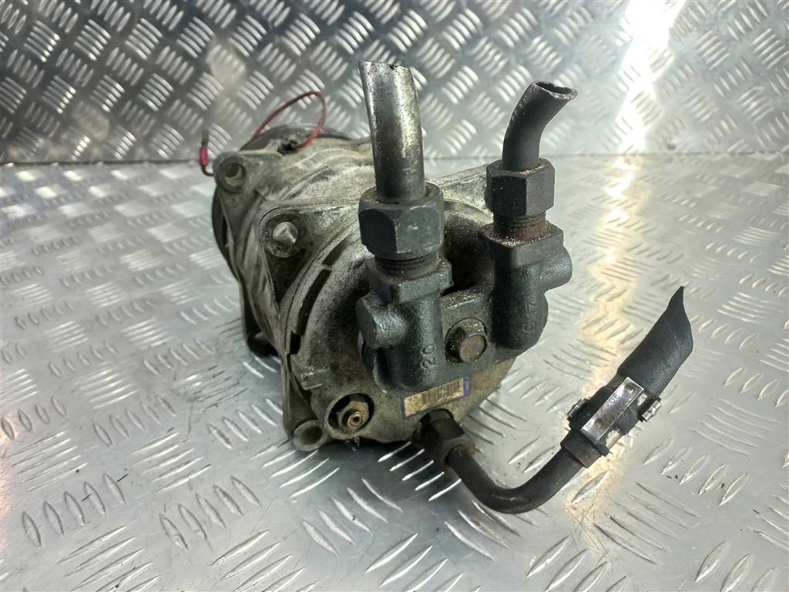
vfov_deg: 54.9
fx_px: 570
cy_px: 296
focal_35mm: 25
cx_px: 394
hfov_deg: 69.4
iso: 100
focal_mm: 4.6
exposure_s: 1/50
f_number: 1.8
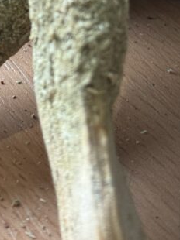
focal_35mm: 124
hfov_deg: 11.9
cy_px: -15
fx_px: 861
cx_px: 39
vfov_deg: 15.5
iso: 80
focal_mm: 6.76
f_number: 1.78
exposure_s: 1/50
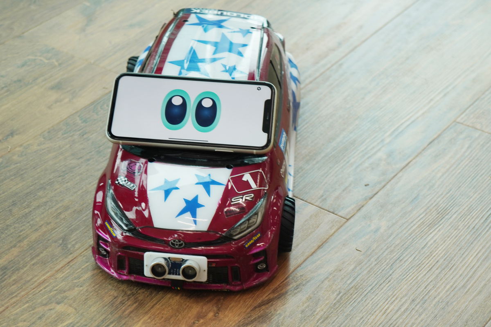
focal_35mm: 82
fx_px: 1125
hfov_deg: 24.6
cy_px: 164
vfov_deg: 16.6
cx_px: 246
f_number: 5.6
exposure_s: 1/100
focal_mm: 55
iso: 320
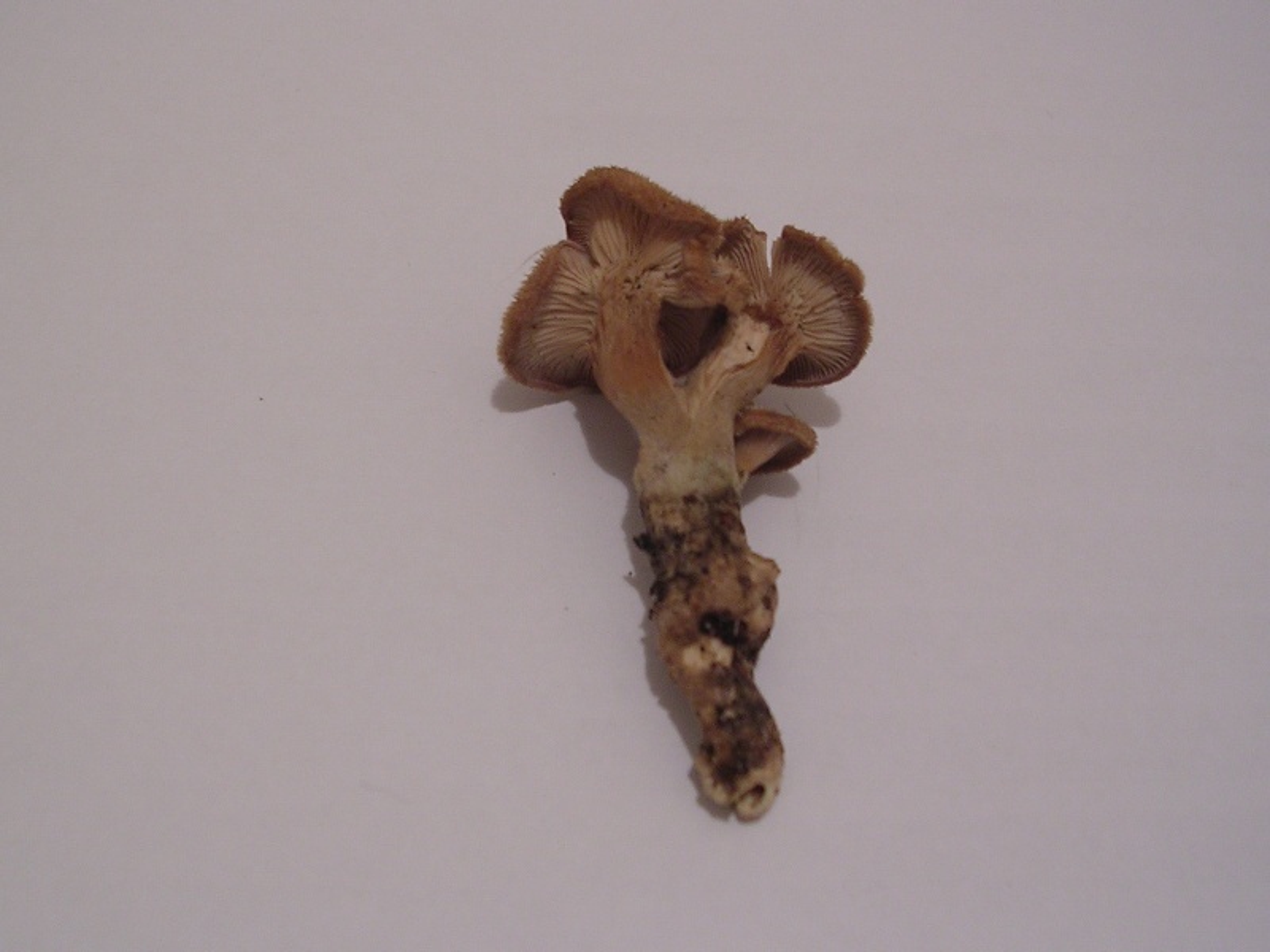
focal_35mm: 38
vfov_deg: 37.7
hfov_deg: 49.0
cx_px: 635
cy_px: 476
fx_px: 1394
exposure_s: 1/3.5
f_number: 2.8
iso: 104
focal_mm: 5.8
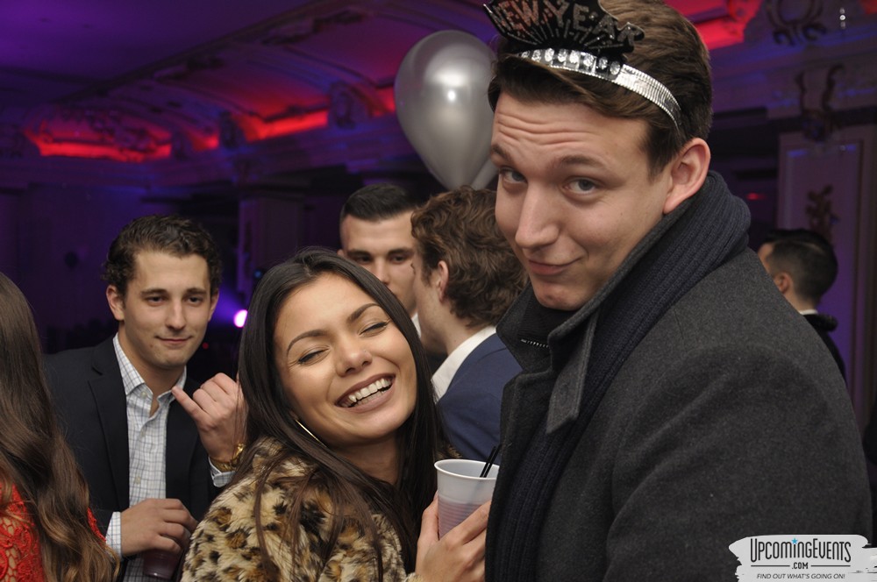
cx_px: 438
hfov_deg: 37.9
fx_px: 1277
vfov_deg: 25.7
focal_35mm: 52
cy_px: 291
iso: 400
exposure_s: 1/60
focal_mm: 35
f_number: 5
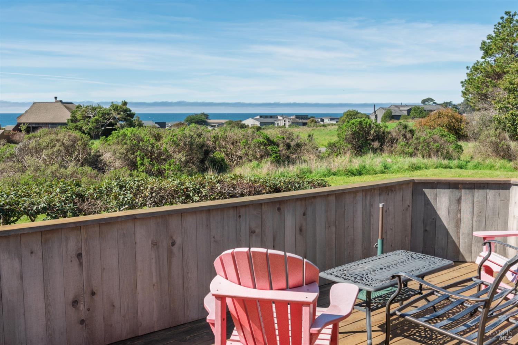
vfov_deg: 36.9
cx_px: 259
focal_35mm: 36
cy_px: 172
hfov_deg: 53.1
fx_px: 518
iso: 200
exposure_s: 1/800
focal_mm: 36
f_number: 8
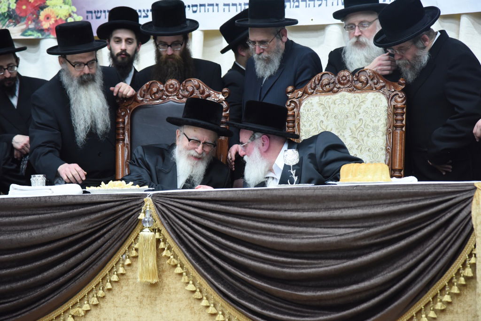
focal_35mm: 120
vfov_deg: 11.4
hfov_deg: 17.1
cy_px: 160
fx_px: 1603
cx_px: 240
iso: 2500
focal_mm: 120
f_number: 5
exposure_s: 1/100
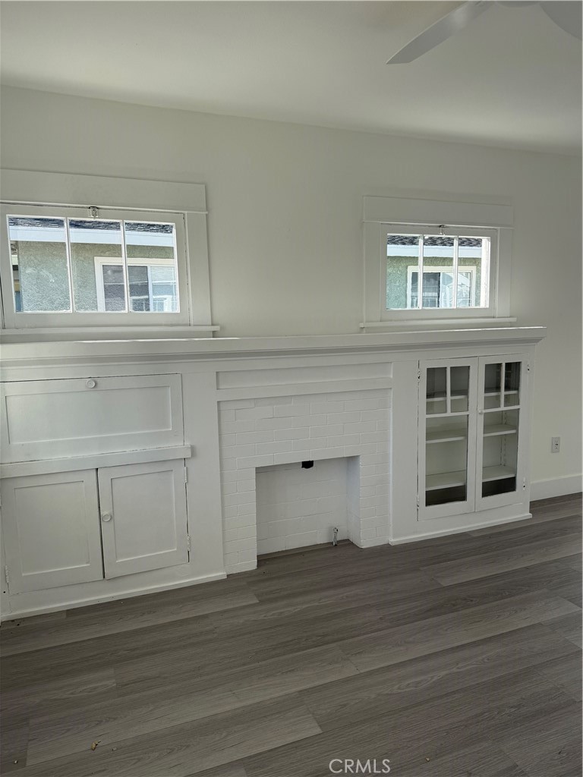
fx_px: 539
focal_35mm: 24
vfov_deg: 71.6
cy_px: 388
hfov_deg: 56.8
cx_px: 292
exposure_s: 1/1156
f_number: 1.78
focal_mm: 6.76
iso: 80
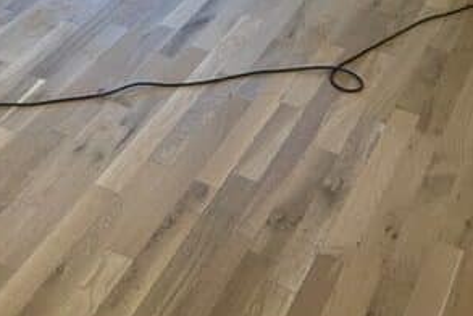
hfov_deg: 33.2
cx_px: 111
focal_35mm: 59
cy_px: 152
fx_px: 776
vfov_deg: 23.0
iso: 80
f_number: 1.6
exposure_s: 1/60
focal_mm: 4.2
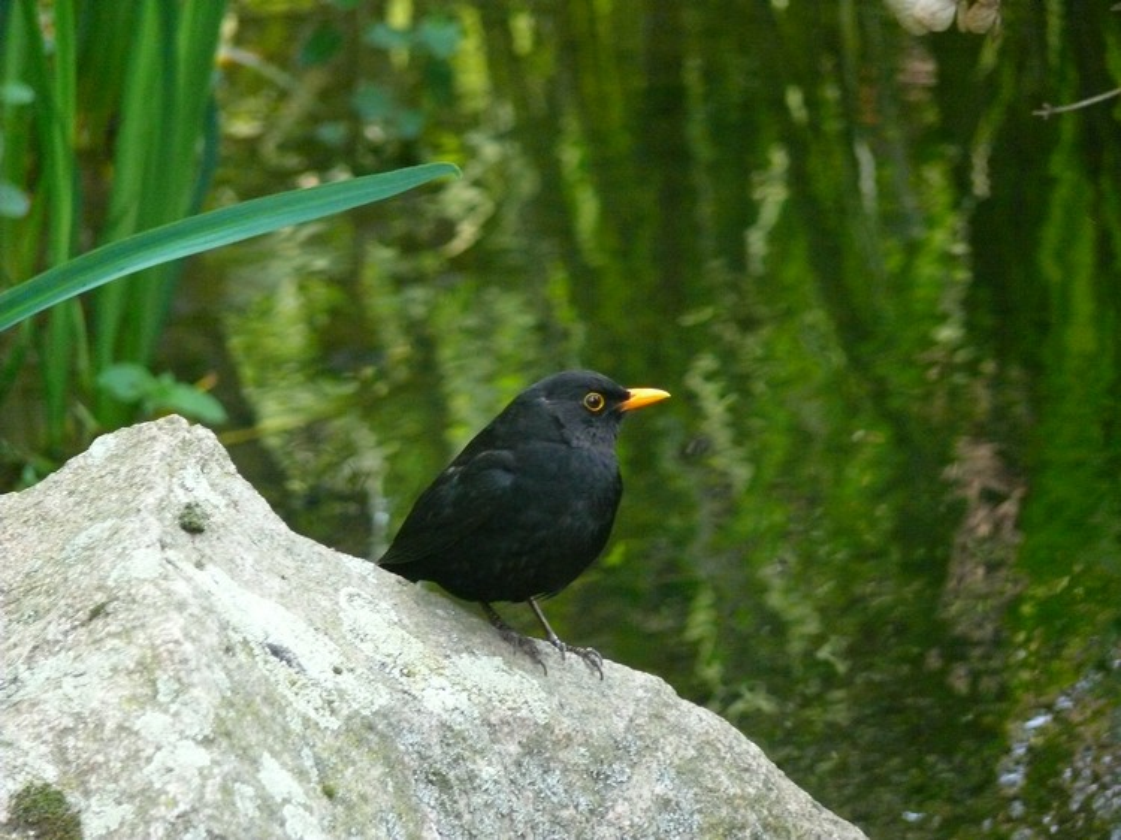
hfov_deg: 4.7
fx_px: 13597
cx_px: 560
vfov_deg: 3.5
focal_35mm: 420
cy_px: 420
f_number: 3.7
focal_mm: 88.8
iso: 640
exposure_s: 1/125
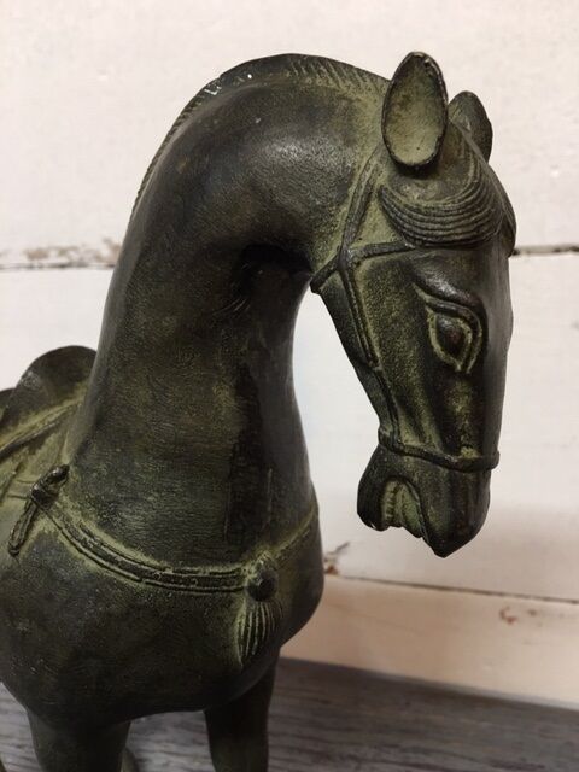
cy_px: 386
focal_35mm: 29
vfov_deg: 61.7
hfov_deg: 48.2
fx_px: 647
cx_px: 290
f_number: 2.2
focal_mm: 4.15
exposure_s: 1/17
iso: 50
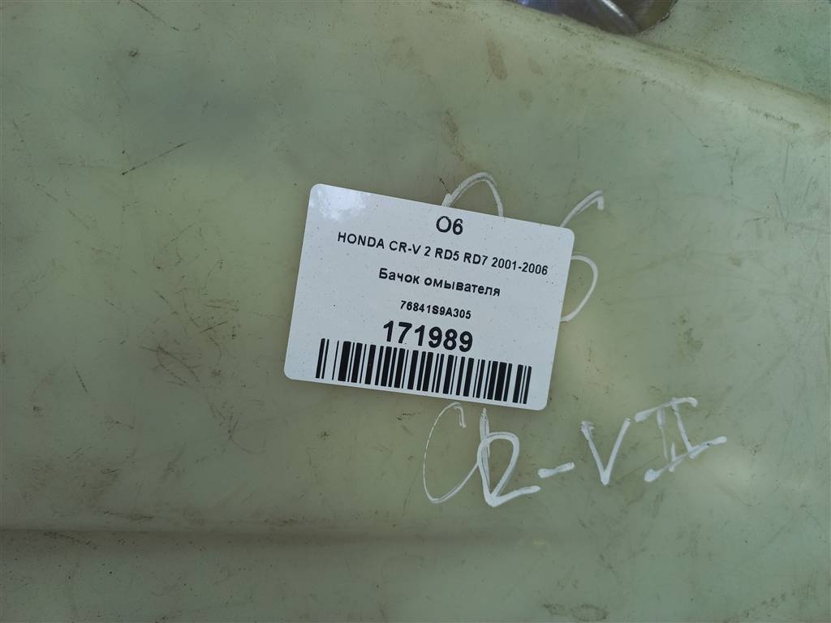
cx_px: 416
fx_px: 600
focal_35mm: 25
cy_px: 312
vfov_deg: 54.9
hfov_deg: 69.4
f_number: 1.8
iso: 40
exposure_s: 1/50
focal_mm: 4.6
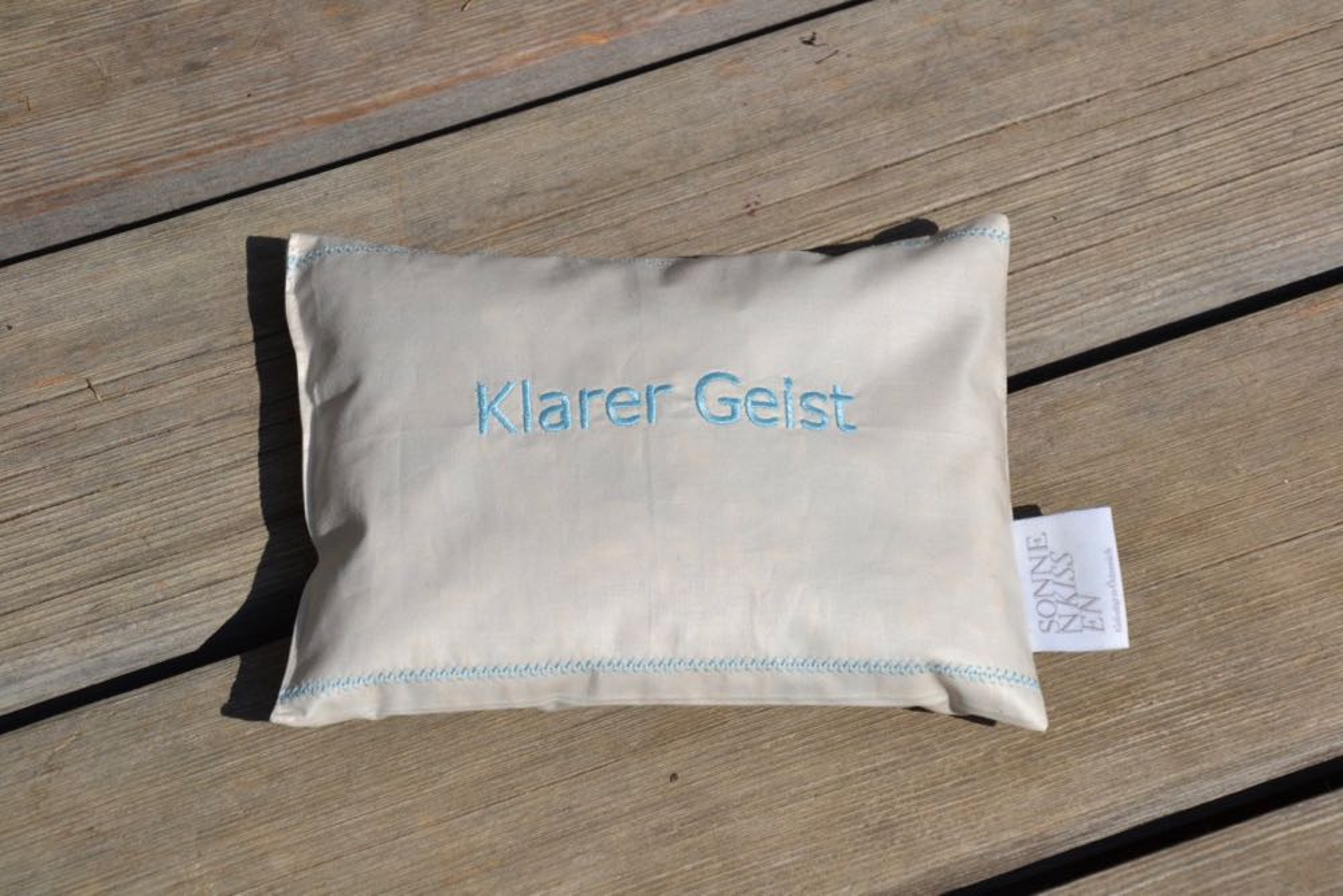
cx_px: 672
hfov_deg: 19.5
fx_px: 3917
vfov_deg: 13.0
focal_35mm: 105
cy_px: 448
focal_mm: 70
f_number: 10
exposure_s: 1/400
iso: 100
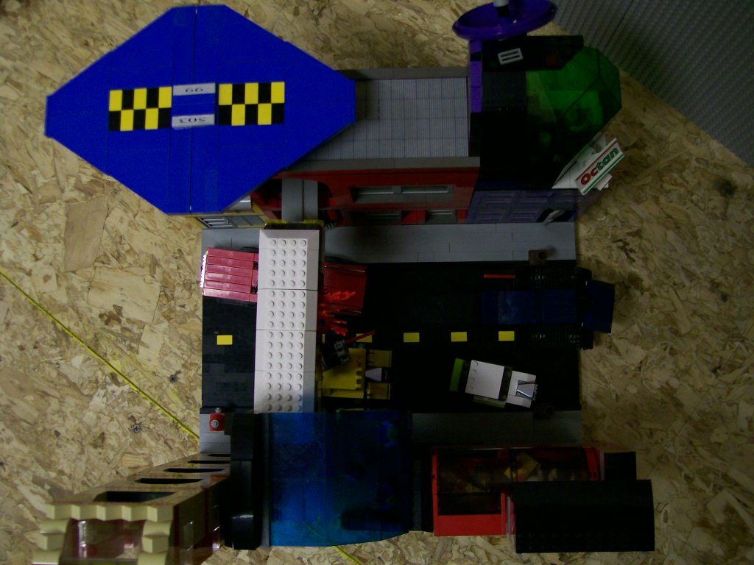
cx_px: 377
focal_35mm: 36
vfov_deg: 39.7
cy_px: 282
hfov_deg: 51.4
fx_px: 784
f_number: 2.7
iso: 113
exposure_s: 1/32
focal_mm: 6
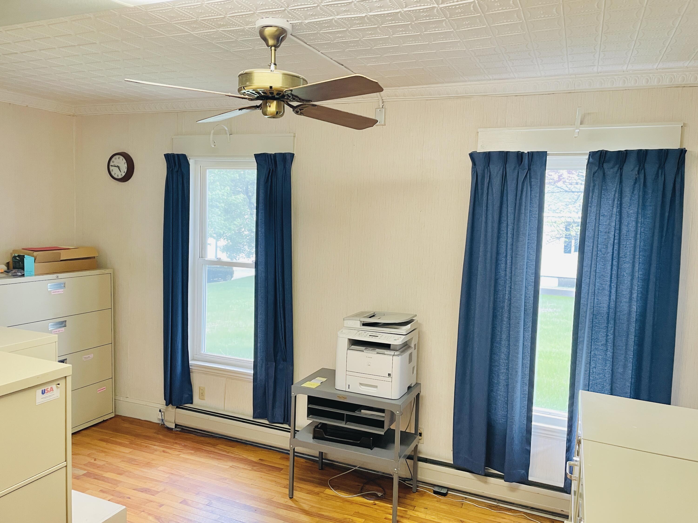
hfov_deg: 67.3
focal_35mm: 26
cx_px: 349
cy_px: 262
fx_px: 524
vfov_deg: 53.1
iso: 160
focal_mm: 4.2
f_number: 1.6
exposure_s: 1/60
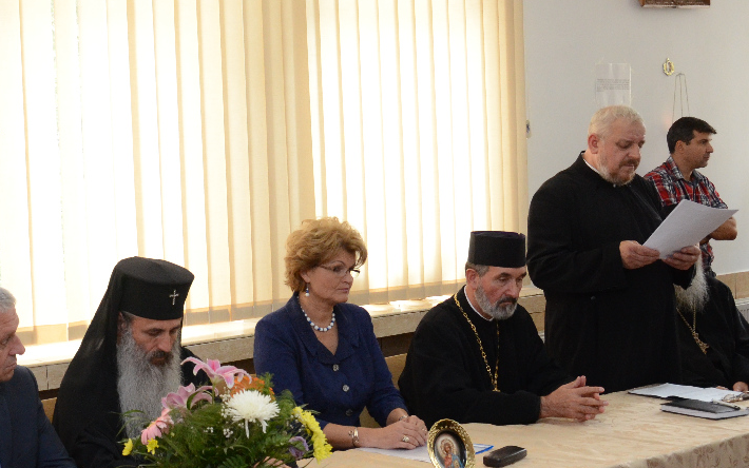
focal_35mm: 62
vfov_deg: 21.0
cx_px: 134
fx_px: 1266
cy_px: 246
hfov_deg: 32.0
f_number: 5.6
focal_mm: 24
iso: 1600
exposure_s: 1/100
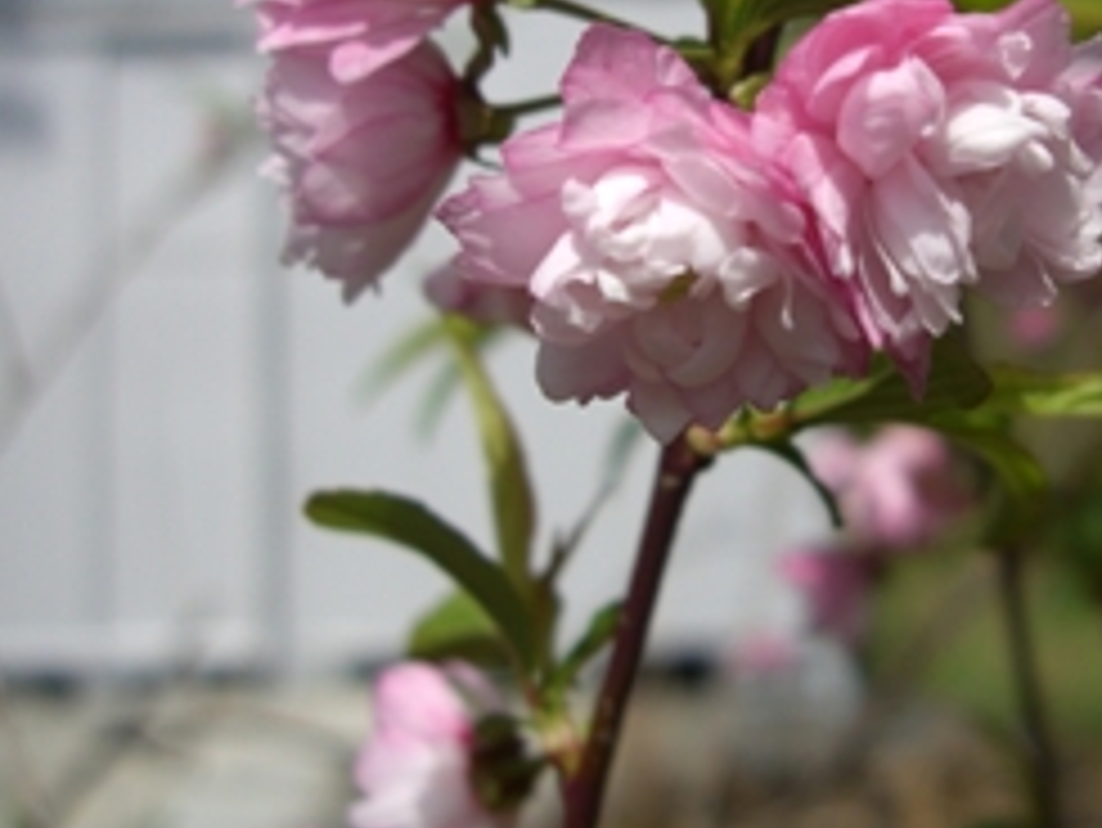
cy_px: 230
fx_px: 1815
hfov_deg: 33.3
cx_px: 787
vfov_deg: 25.4
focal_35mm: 57
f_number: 5.6
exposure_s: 1/400
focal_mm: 7.9
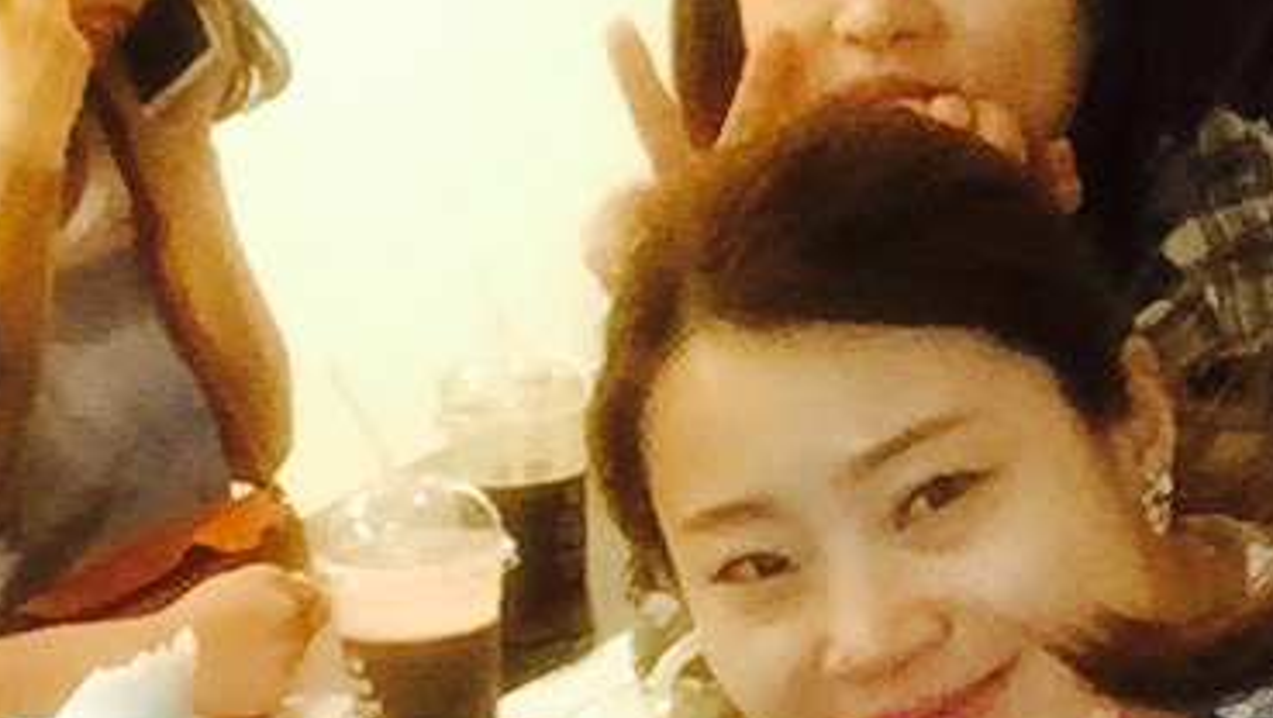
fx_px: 3951
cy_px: 435
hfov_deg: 18.2
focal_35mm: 117
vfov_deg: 10.4
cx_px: 304
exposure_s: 1/24
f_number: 2.2
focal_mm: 2.65
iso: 320
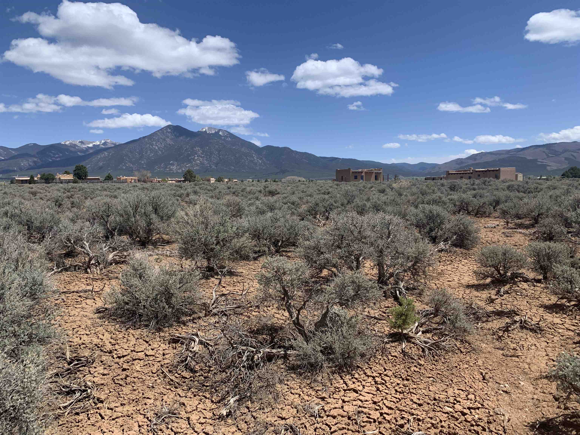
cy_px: 218
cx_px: 290
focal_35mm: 26
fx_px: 436
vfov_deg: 53.1
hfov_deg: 67.3
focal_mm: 4.25
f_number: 1.8
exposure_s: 1/2681
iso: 25
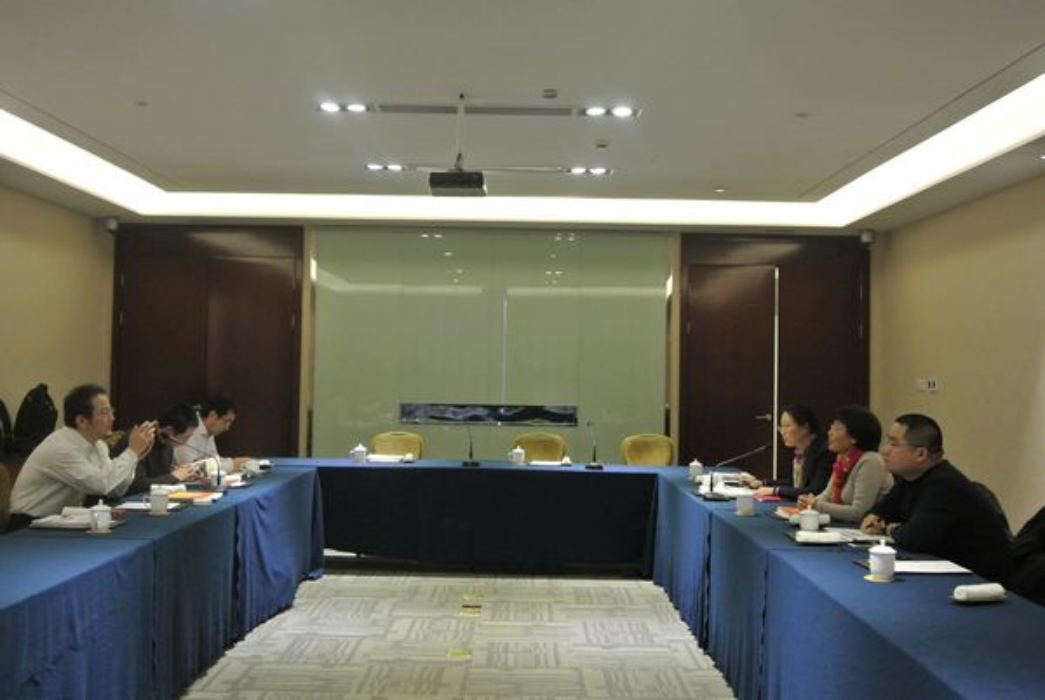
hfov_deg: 49.5
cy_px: 350
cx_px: 522
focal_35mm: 39
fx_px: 1134
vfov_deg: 34.3
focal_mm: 14.5
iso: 1000
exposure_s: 1/30
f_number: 4
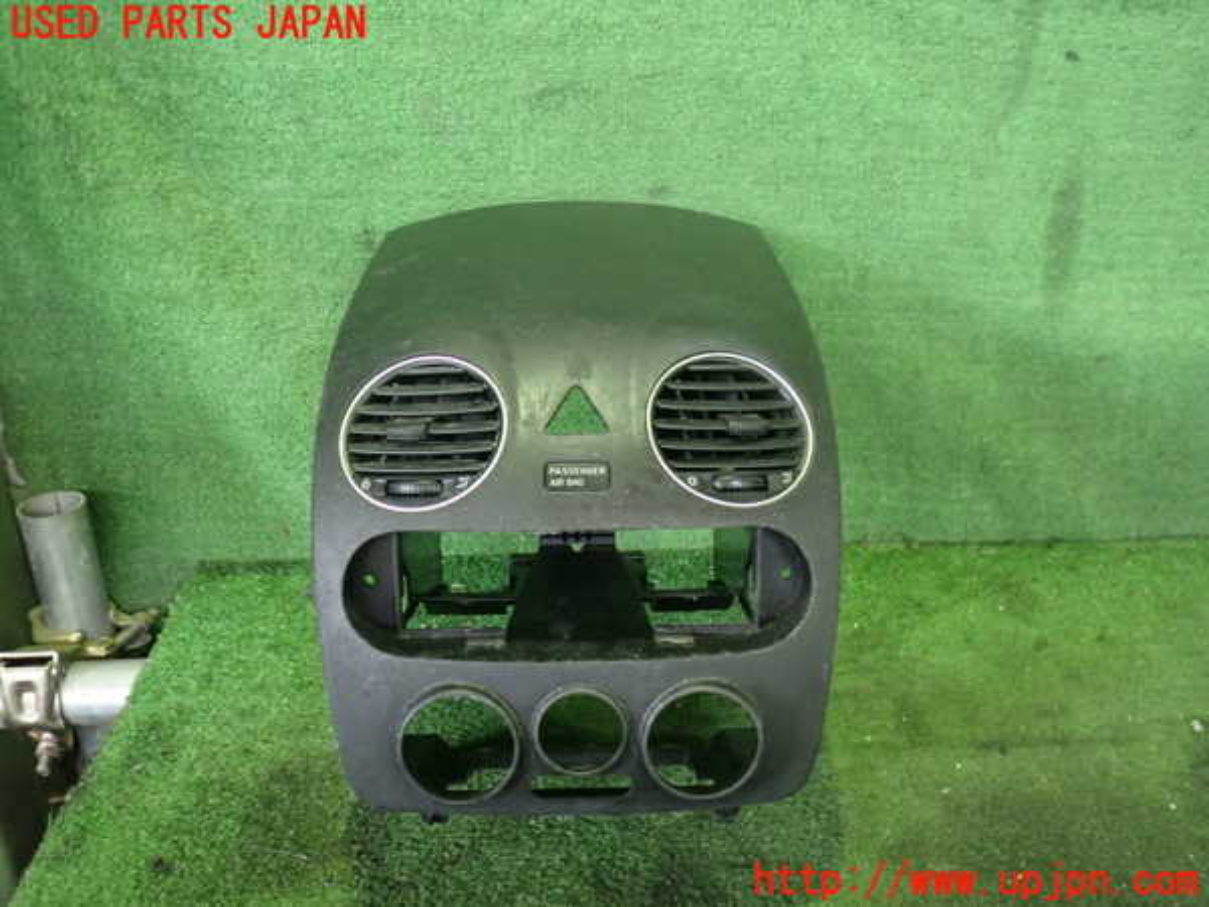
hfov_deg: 60.0
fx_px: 1048
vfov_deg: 46.8
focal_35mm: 30
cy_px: 454
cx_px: 604
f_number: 2.3
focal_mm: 5.4
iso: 800
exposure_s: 1/30
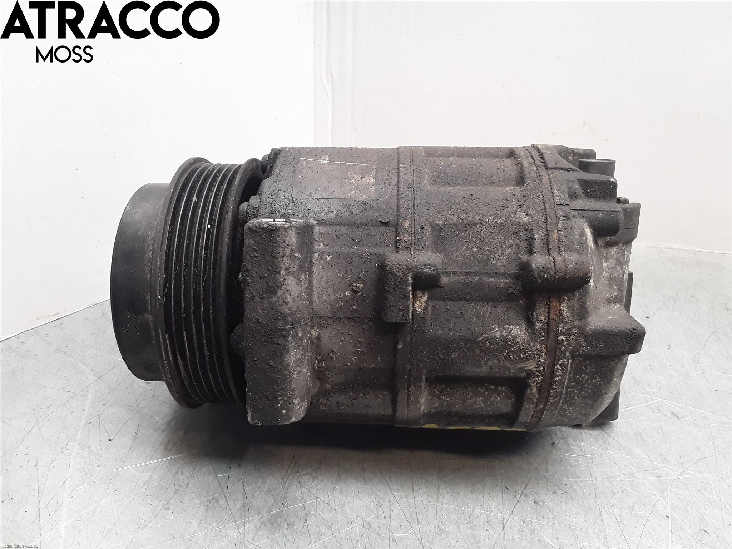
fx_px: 592
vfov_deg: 49.7
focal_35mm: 28
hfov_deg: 63.4
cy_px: 274
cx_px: 366
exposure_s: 1/50
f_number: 1.9
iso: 80
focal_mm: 2.91
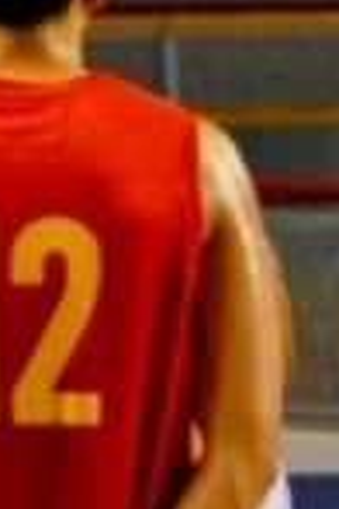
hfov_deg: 2.2
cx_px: 730
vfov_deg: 3.4
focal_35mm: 612
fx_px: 8644
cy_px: 679
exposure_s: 1/160
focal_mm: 70
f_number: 5.3
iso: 1600
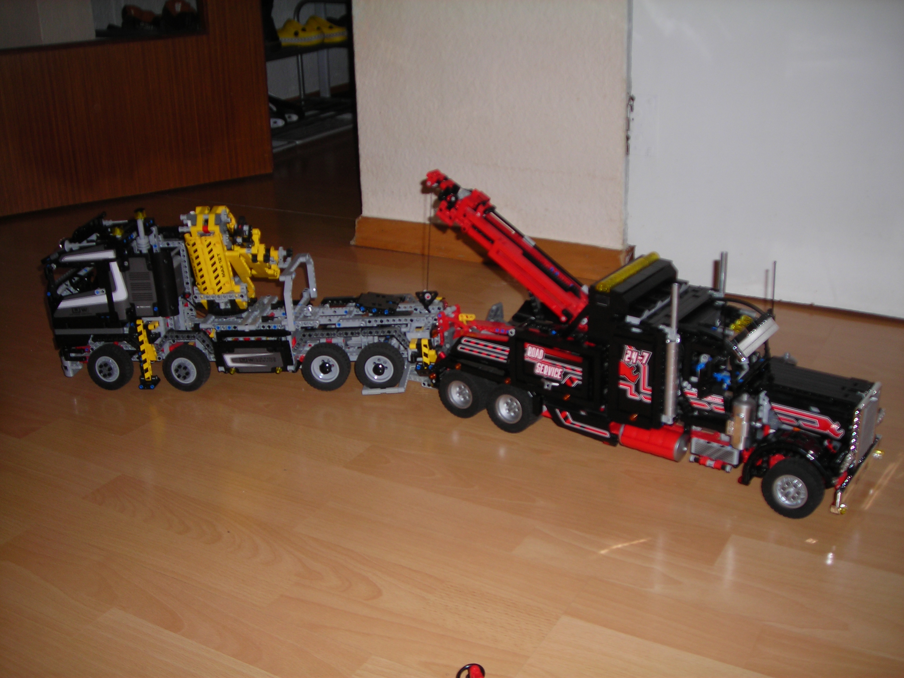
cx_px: 452
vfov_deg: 37.7
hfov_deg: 49.0
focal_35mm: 38
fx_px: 992
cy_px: 339
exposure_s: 1/60.1
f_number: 3.2
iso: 50
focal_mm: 6.3
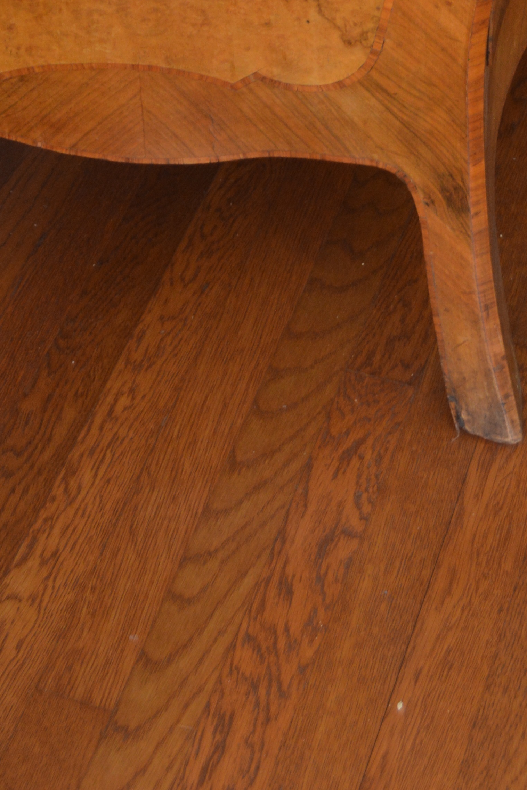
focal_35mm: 95
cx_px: 205
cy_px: -180
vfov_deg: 20.0
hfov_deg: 14.4
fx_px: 2086
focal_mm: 24
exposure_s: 1/60
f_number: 4
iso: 500
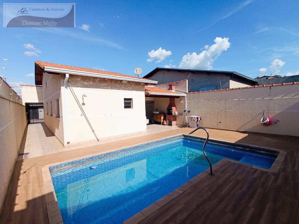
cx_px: 150
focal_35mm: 16
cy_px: 112
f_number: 2.2
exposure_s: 1/1321
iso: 50
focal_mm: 1.65
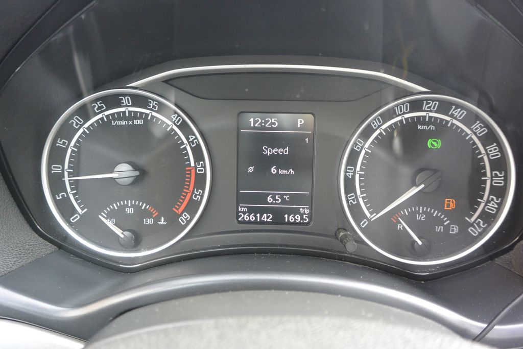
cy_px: 174
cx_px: 262
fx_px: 392
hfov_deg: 67.4
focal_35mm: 27
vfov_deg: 47.9
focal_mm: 10
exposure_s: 1/60
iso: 400
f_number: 3.5
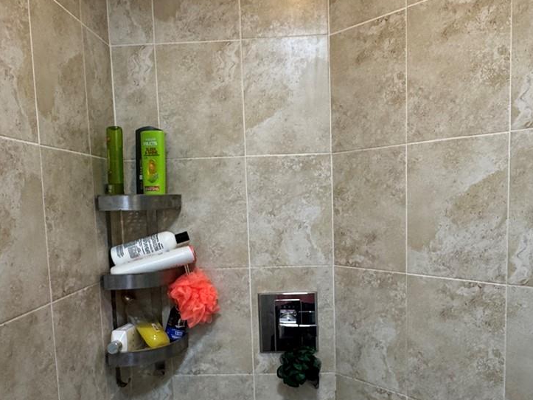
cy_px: 246
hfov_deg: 58.4
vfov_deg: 45.1
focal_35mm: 31
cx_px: 270
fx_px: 477
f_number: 2.2
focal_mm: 2.22
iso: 320
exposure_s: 1/60
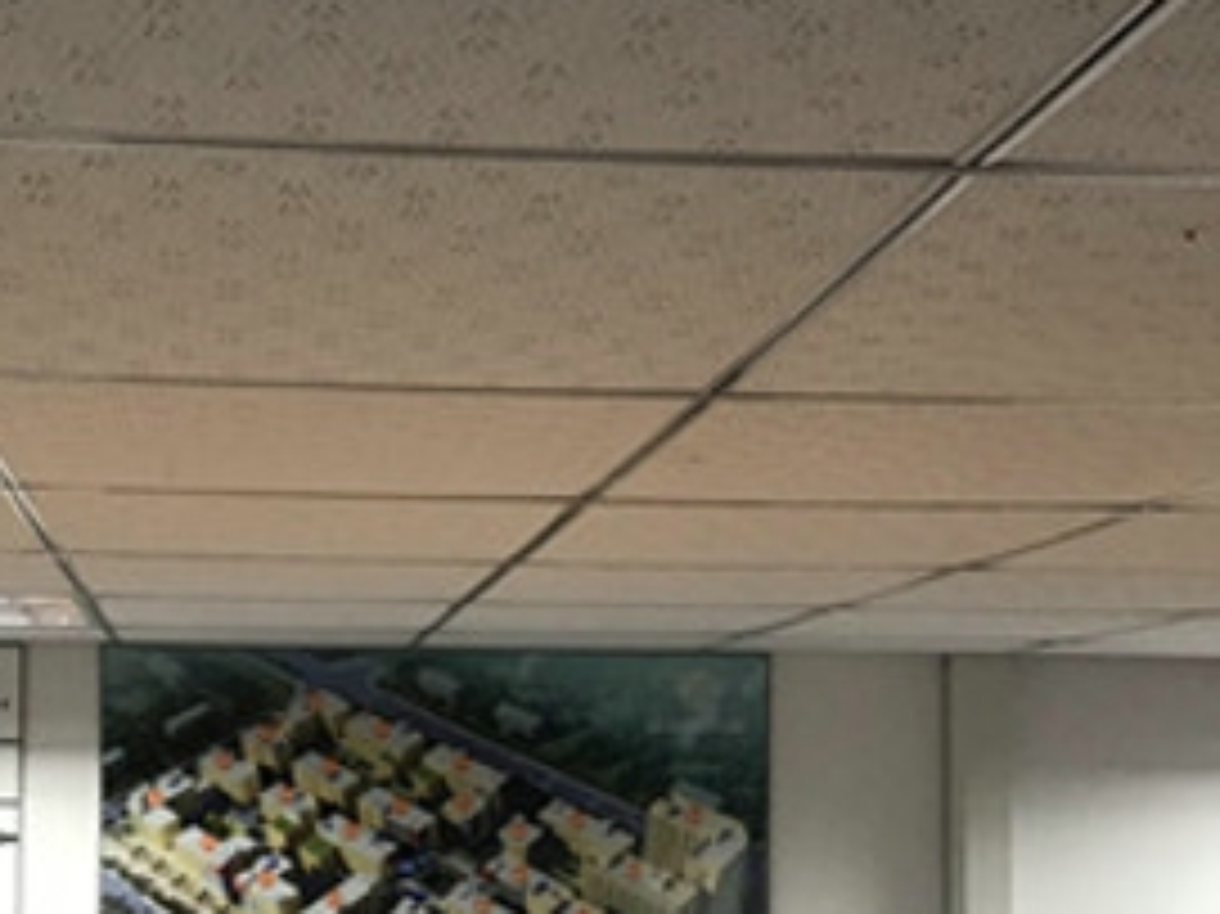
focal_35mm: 62
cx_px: 365
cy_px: 752
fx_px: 2184
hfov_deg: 30.9
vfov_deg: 23.2
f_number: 1.8
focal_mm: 3.99
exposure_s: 1/20
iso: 40
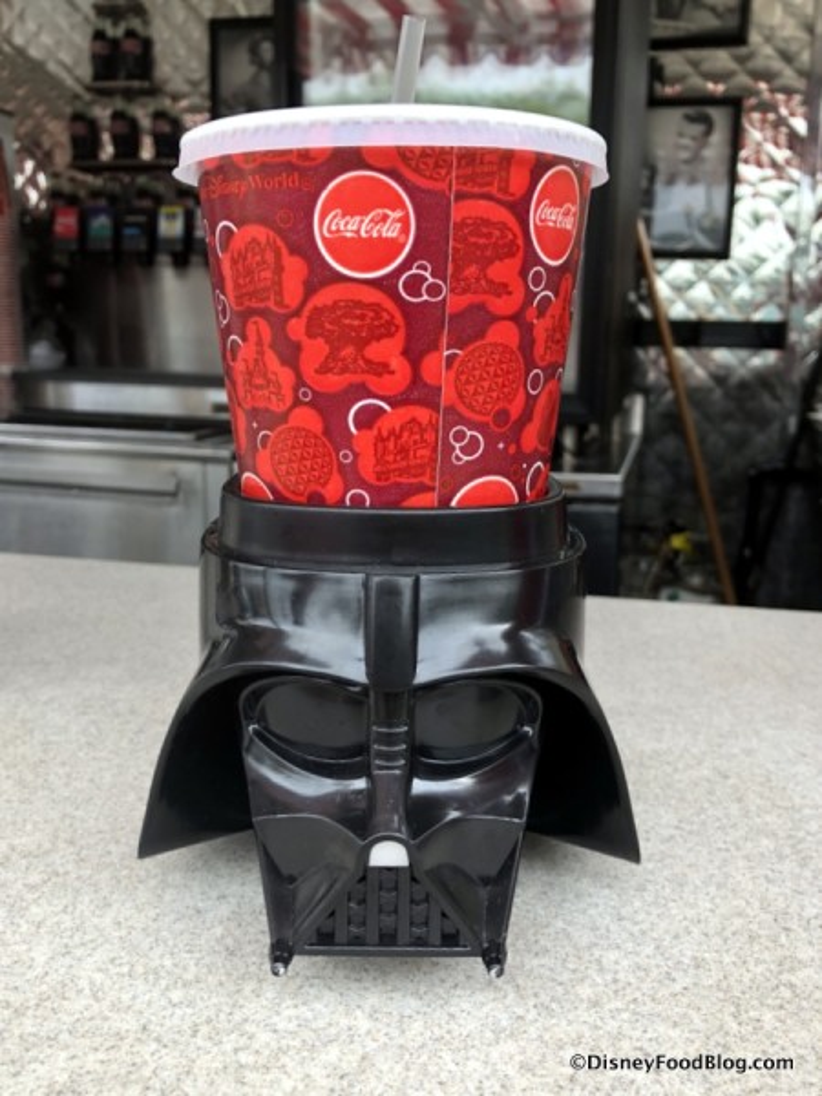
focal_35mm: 28
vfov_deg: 63.4
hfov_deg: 49.7
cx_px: 411
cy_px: 548
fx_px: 887
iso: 40
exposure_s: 1/120
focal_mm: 3.99
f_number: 1.8
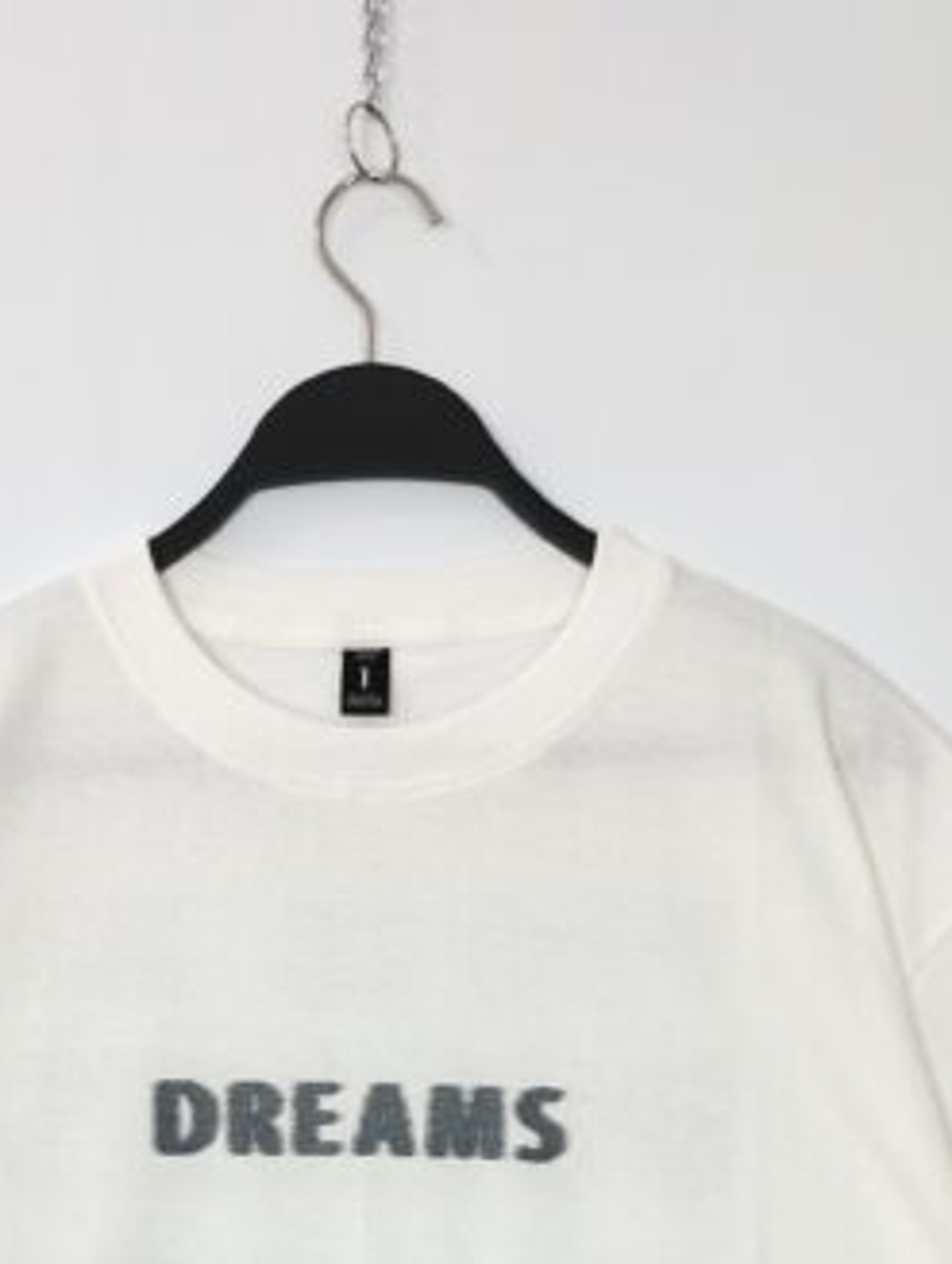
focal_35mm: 68
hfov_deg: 21.6
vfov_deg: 26.3
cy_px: 1382
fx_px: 2487
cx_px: 366
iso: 100
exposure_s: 1/15
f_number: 1.8
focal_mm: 4.27
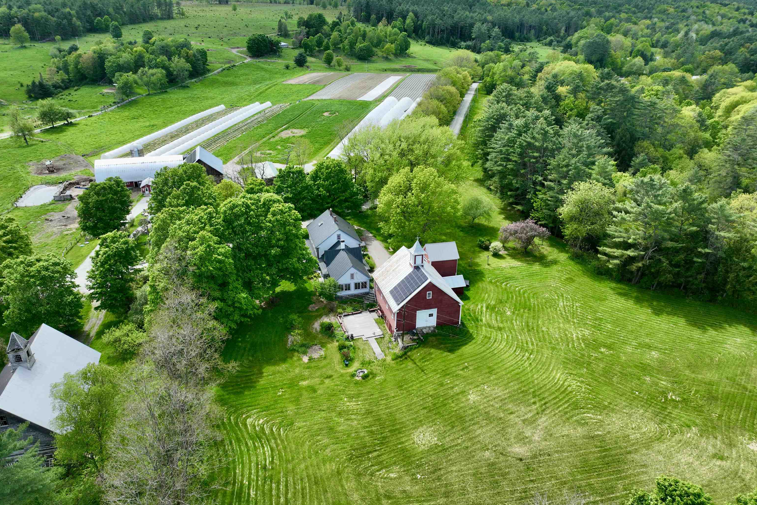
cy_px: 255
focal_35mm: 25
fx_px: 526
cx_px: 378
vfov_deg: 51.3
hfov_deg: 71.5
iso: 200
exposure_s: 1/2000
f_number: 2.8
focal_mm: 12.29
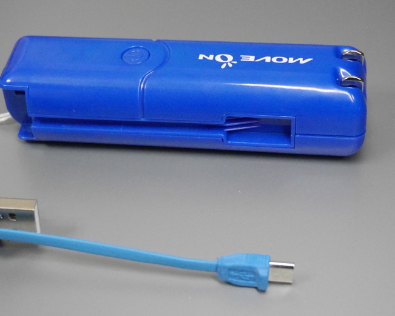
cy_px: 169
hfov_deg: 26.4
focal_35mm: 72
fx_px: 842
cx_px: 164
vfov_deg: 21.3
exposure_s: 1/125
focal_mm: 30
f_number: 5.3
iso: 2500
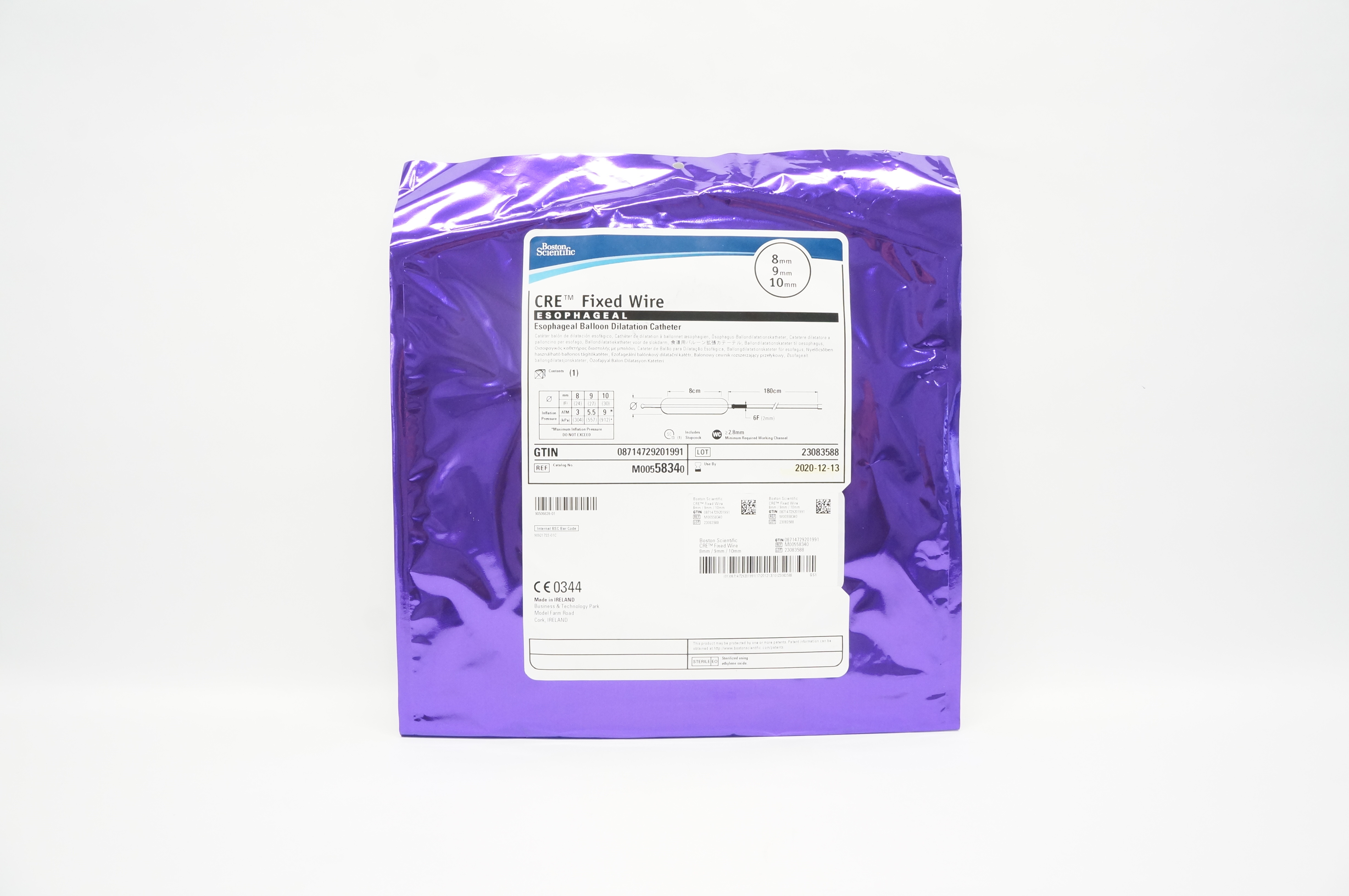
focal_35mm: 27
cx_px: 674
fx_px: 1011
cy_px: 448
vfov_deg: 47.8
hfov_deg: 67.4
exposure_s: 1/25
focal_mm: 18
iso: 800
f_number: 9
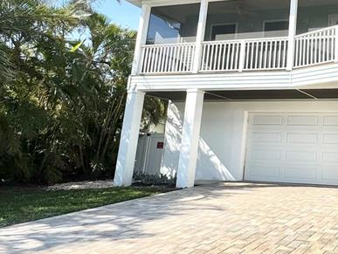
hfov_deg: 43.3
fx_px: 362
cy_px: 69
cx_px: 335
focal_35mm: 37
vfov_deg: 37.9
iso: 50
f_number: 2.2
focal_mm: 2.22
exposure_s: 1/1927
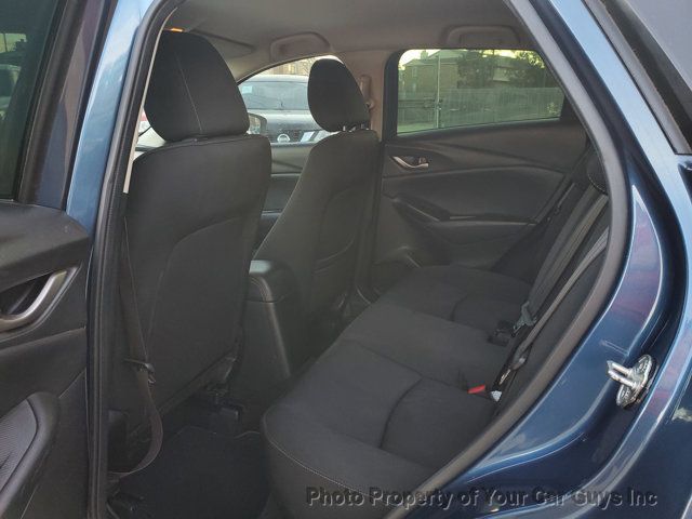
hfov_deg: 67.3
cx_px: 346
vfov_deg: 53.1
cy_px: 260
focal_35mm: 26
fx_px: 520
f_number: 2.4
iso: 200
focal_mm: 4.3
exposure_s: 1/120
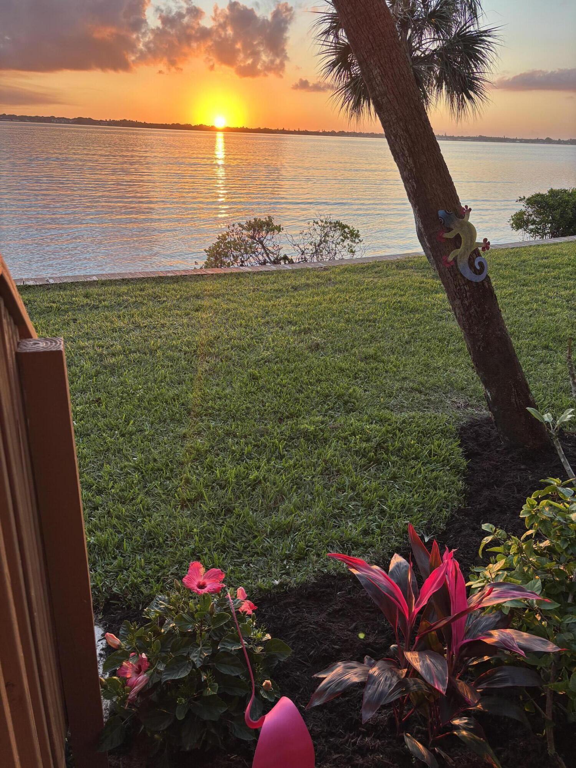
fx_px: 577
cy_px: 384
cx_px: 288
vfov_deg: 67.3
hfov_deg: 53.1
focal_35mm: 26
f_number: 1.6
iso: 40
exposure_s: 1/188
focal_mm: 5.96
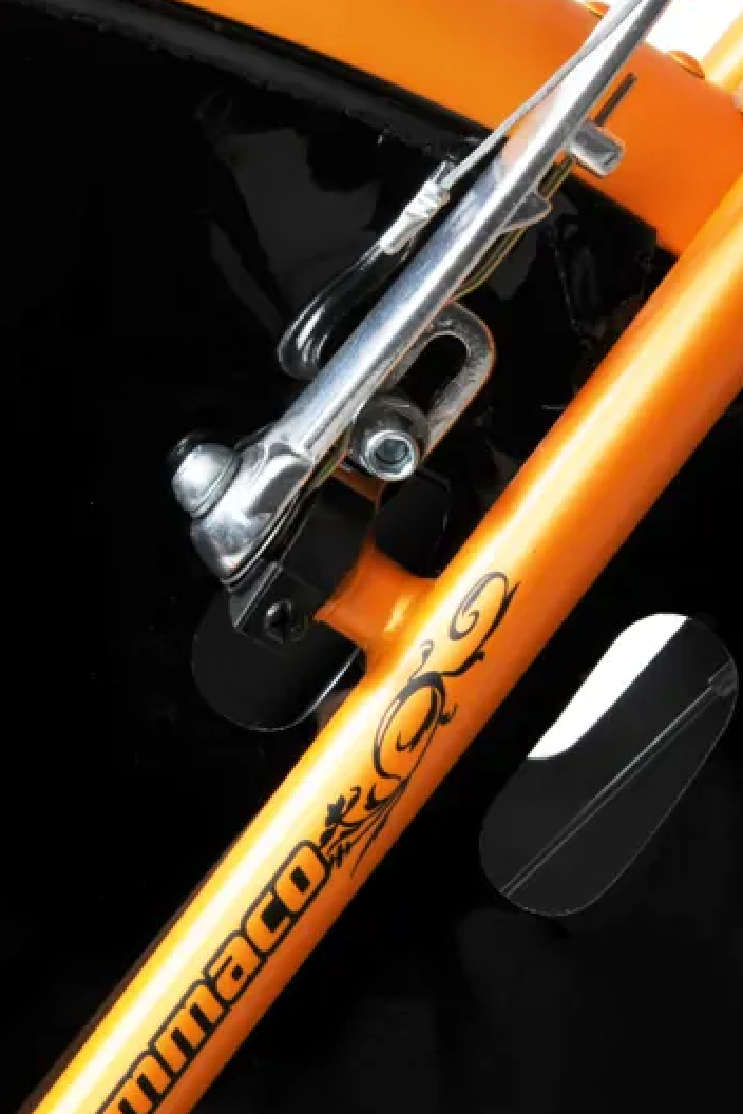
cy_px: 556
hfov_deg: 8.6
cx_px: 308
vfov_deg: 12.9
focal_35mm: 159
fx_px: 4922
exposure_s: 1/60
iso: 200
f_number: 25
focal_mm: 70
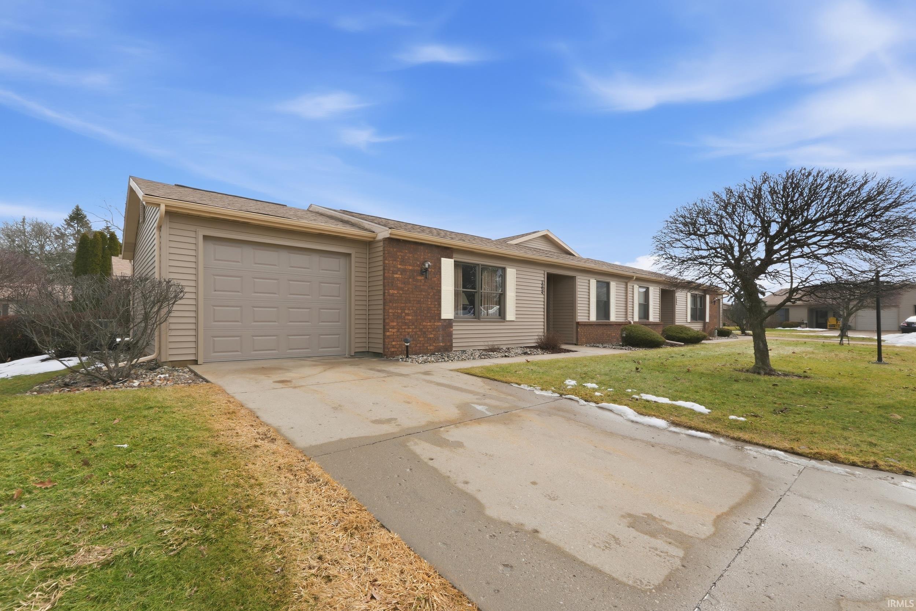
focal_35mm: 16
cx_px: 458
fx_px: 401
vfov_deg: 74.6
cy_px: 306
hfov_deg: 97.6
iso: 50
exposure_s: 1/60
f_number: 16
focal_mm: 10.5
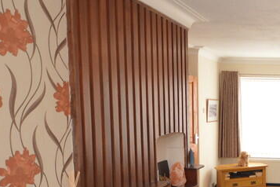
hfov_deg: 37.6
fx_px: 334
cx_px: 311
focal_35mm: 43
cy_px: 136
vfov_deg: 30.8
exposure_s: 1/60
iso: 400
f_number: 4
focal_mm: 10
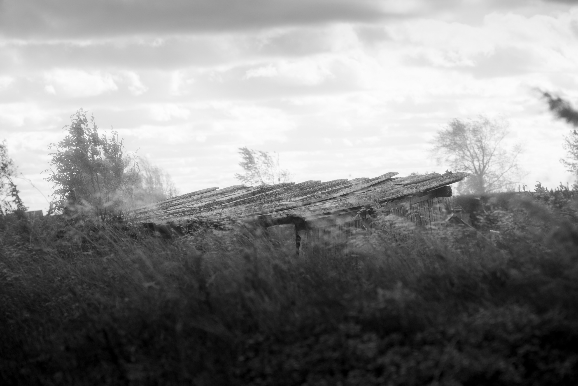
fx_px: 2008
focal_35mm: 125
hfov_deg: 16.4
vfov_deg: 11.0
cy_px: 193
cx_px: 289
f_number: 8
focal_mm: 125
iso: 400
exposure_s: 1/1500
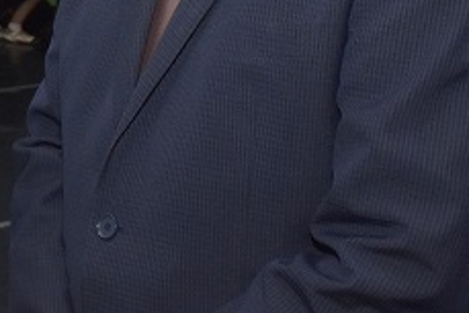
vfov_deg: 11.3
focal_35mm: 119
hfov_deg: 16.5
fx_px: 1551
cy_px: -78
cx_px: -82
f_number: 8
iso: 1600
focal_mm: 26
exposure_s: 1/250
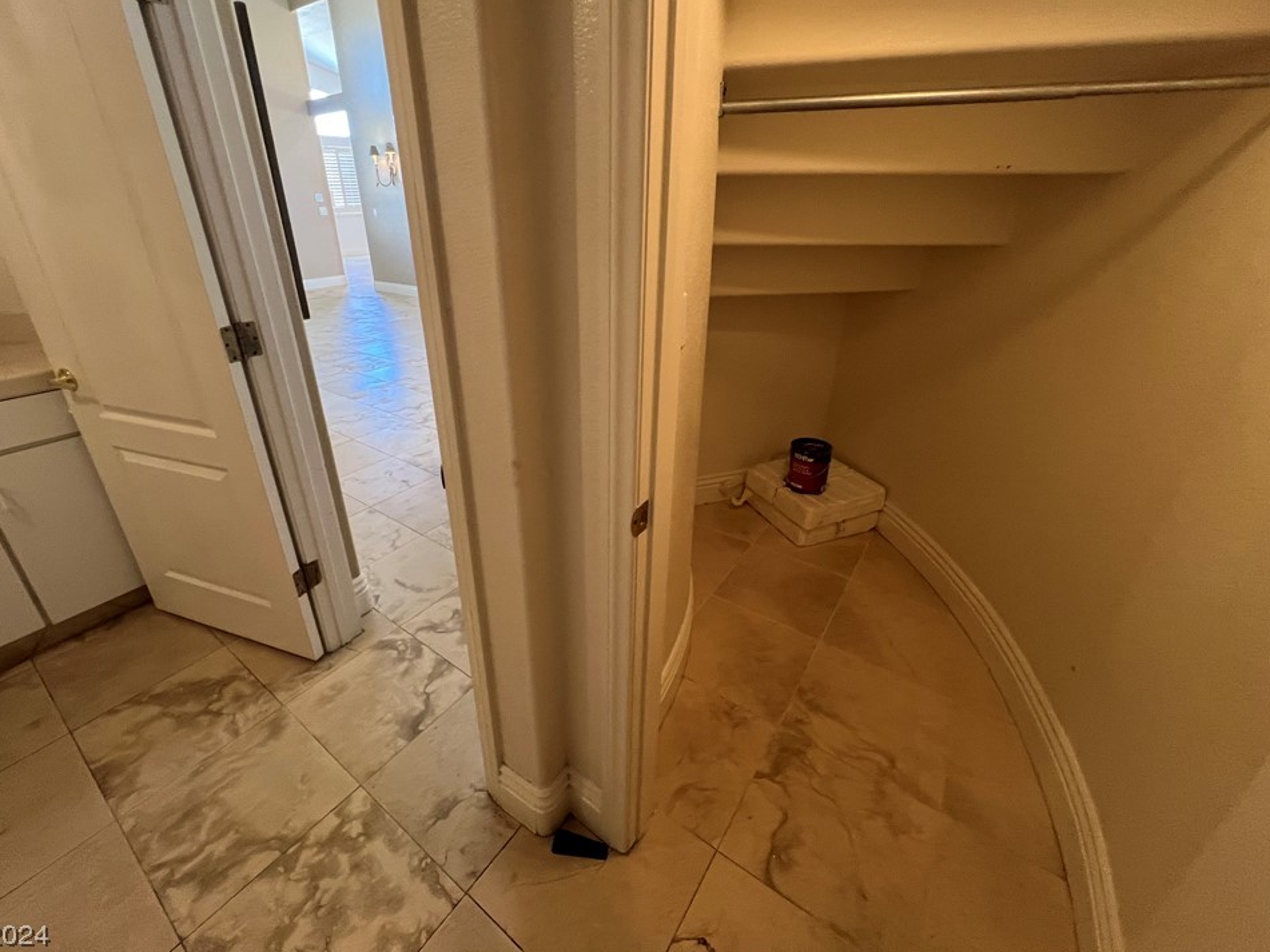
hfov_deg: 102.0
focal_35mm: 14
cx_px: 600
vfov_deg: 85.5
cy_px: 445
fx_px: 514
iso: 250
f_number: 1.8
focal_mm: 1.57
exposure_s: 1/60
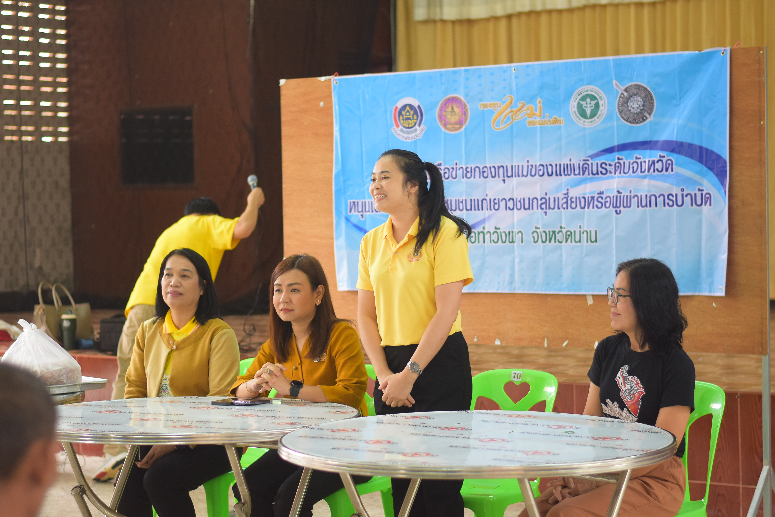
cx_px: 388
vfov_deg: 18.2
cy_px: 258
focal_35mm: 75
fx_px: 1615
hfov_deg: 27.0
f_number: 1.8
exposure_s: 1/250
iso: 800
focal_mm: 50
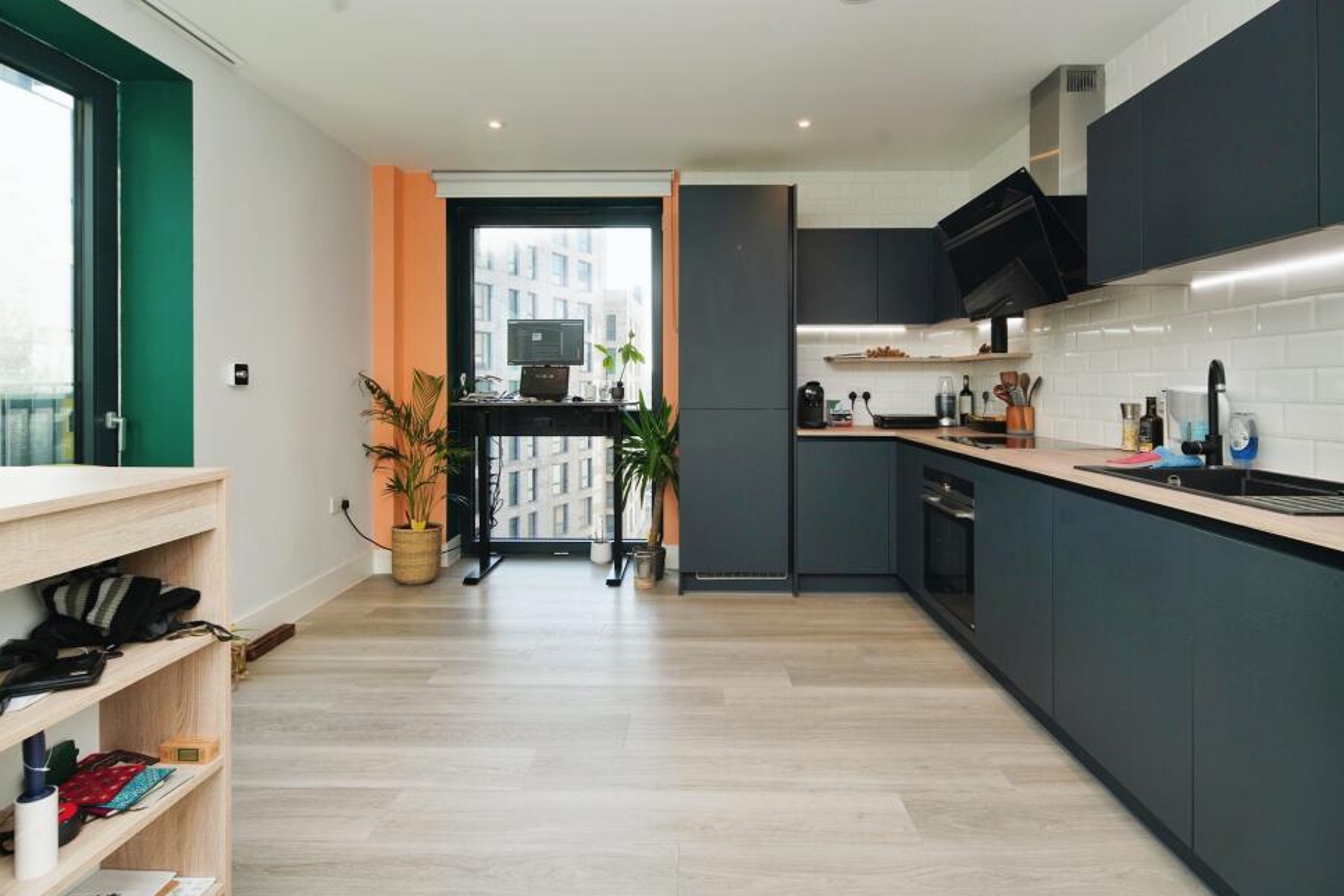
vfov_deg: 67.4
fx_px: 672
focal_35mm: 18
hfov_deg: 90.0
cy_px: 440
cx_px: 681
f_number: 7.1
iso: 640
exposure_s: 1/125
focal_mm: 17
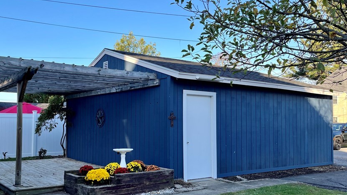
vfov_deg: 33.6
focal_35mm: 35
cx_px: 140
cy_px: 116
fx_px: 322
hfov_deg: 56.2
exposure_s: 1/878
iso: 50
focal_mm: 5.1
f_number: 1.6
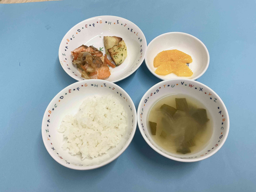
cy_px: 96
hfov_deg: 61.7
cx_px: 128
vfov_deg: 48.2
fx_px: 214
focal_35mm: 29
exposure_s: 1/120
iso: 64
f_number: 1.8
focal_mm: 3
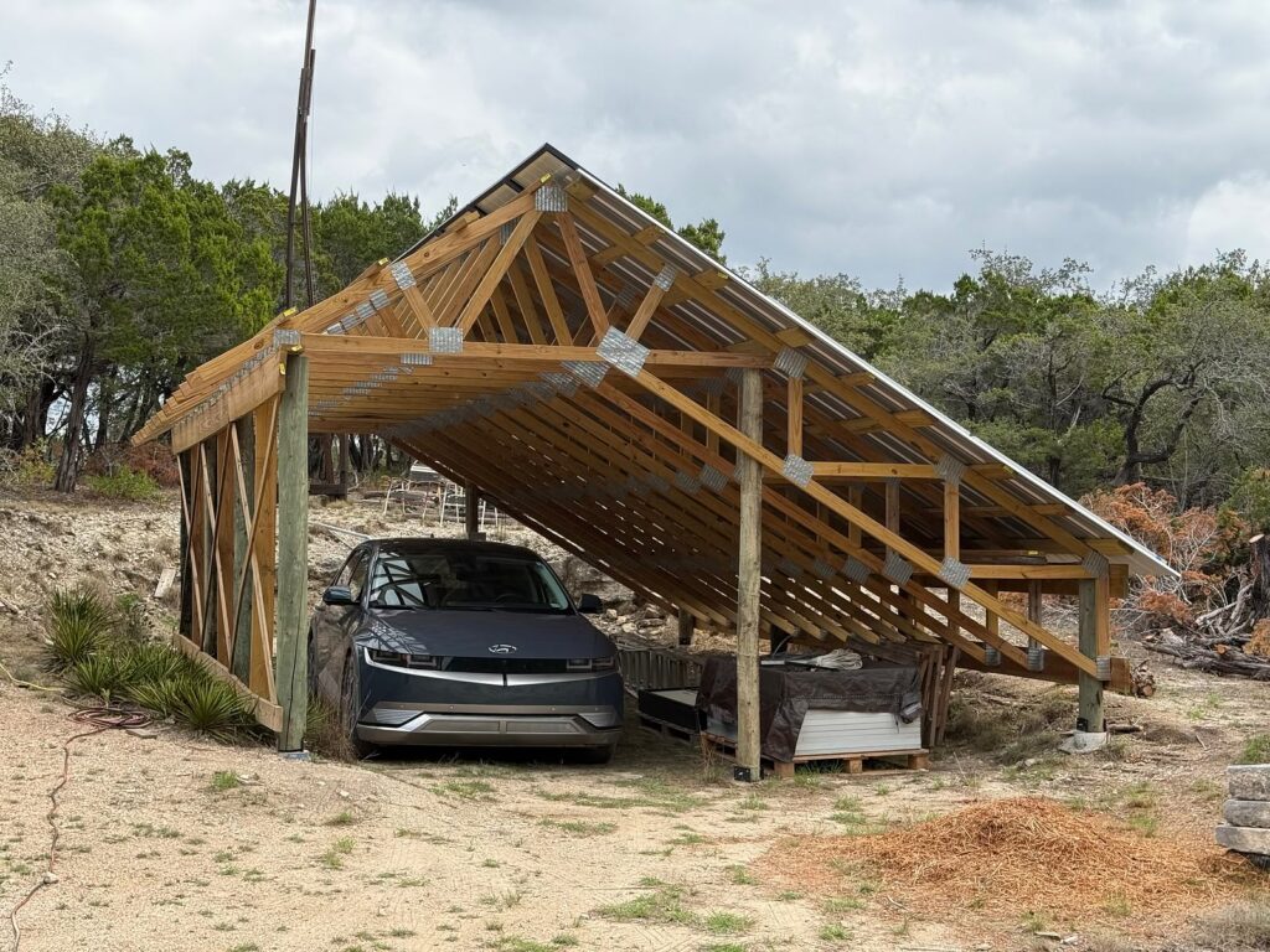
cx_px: 635
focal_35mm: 48
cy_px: 476
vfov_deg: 30.3
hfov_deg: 39.7
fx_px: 1761
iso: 80
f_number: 1.78
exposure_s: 1/2976
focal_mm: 6.76
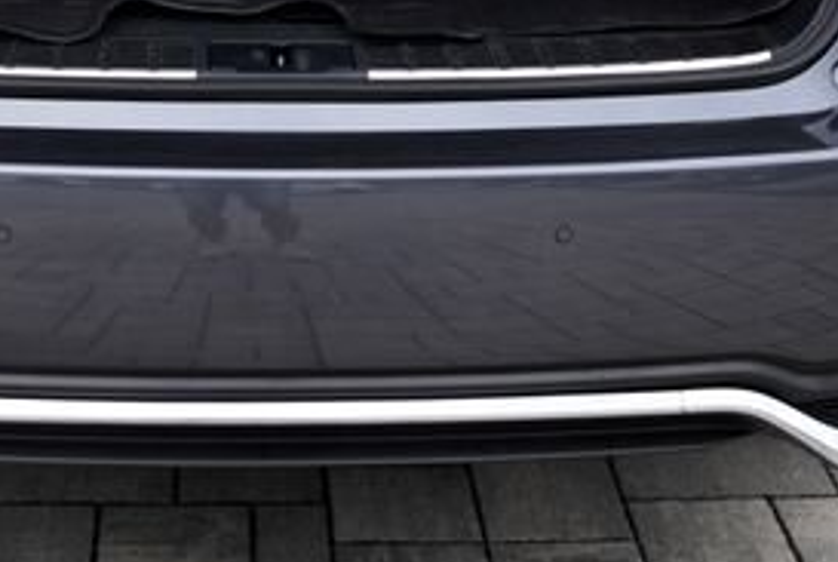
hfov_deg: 22.5
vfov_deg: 14.0
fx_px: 2098
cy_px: -352
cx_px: 310
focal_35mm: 90
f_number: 5
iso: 100
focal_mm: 24
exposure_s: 1/100
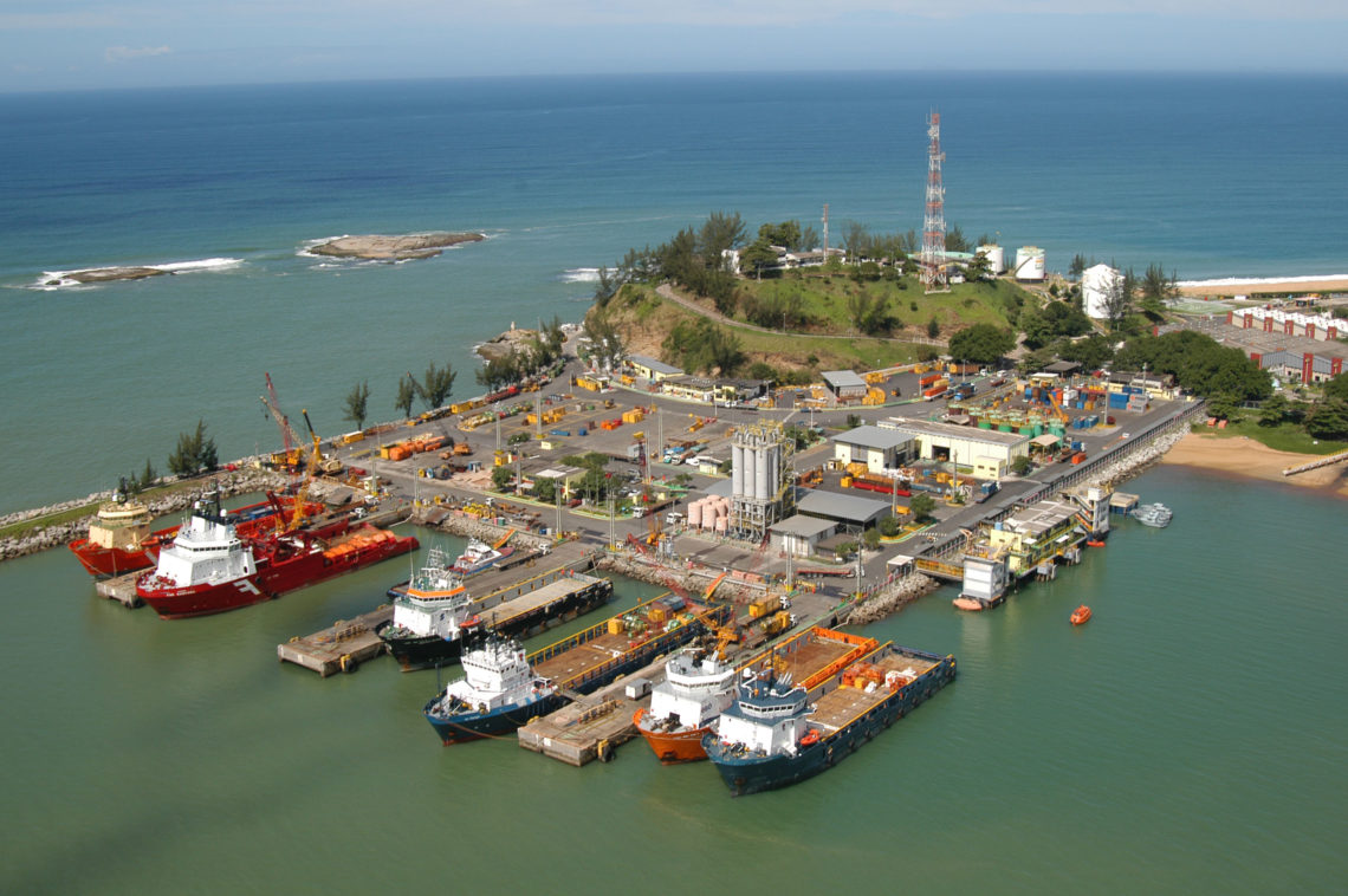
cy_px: 448
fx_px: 1347
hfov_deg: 53.2
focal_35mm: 36
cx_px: 674
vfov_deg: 36.8
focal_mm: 24
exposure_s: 1/800
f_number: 5.6
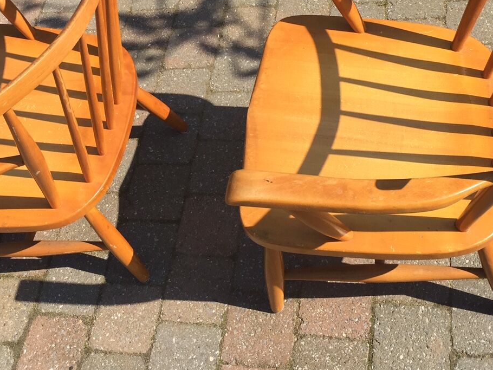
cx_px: 232
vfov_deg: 27.4
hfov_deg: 36.8
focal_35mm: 52
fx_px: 741
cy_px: 63
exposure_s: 1/1319
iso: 32
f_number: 2.2
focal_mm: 4.15
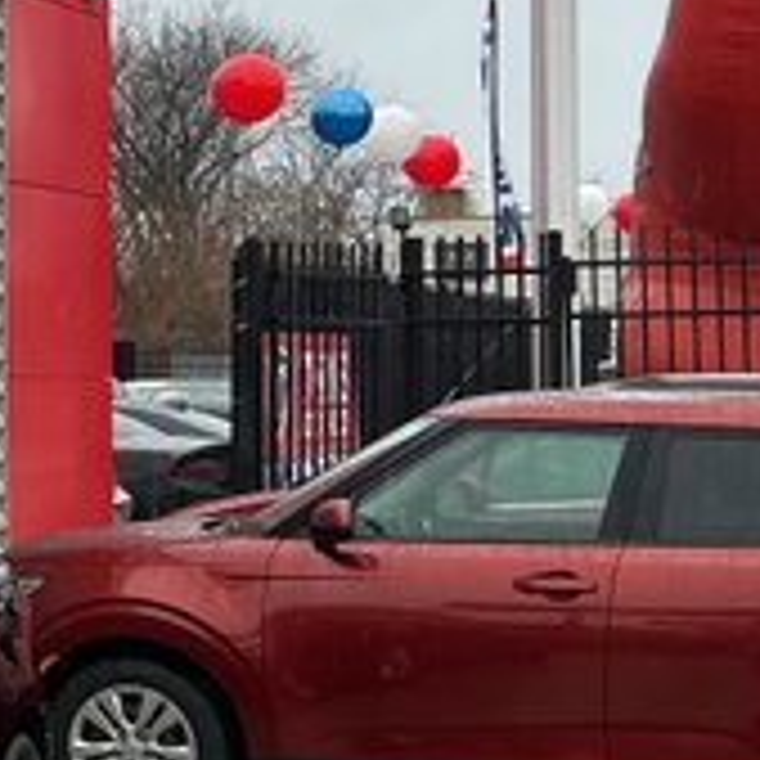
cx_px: -639
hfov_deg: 14.0
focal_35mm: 109
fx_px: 2707
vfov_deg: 16.0
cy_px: 297
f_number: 1.8
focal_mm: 3
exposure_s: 1/120
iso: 20
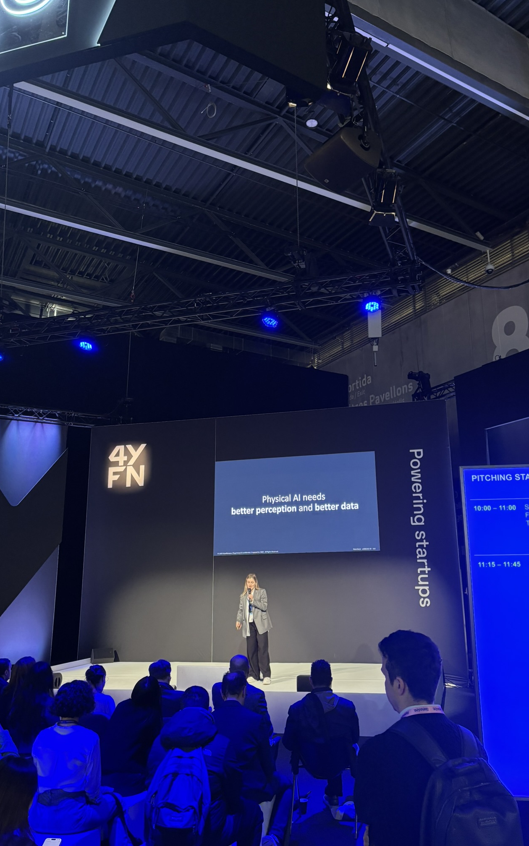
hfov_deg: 44.4
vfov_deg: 66.5
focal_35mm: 28
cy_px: 427
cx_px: 306
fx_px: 646
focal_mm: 5.96
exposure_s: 1/60
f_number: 1.6
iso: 200
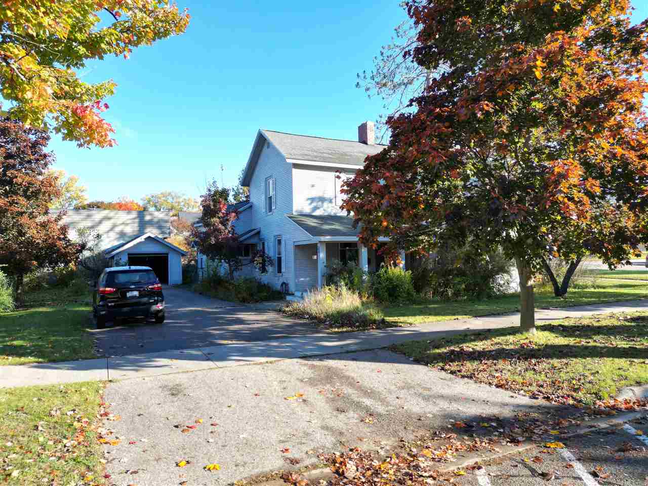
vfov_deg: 56.8
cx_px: 324
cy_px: 243
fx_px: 449
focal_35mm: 24
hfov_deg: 71.6
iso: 100
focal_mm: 6.72
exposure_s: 1/725
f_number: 1.7
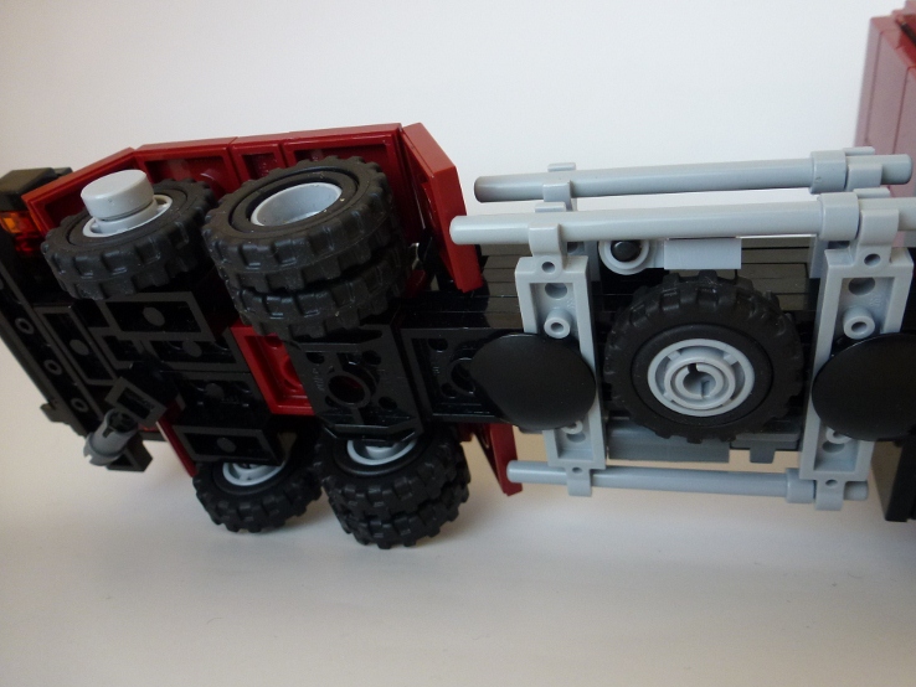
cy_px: 352
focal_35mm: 26
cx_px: 489
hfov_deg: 67.2
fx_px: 688
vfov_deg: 53.1
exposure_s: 1/10
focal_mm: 4.3
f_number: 3.3
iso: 200
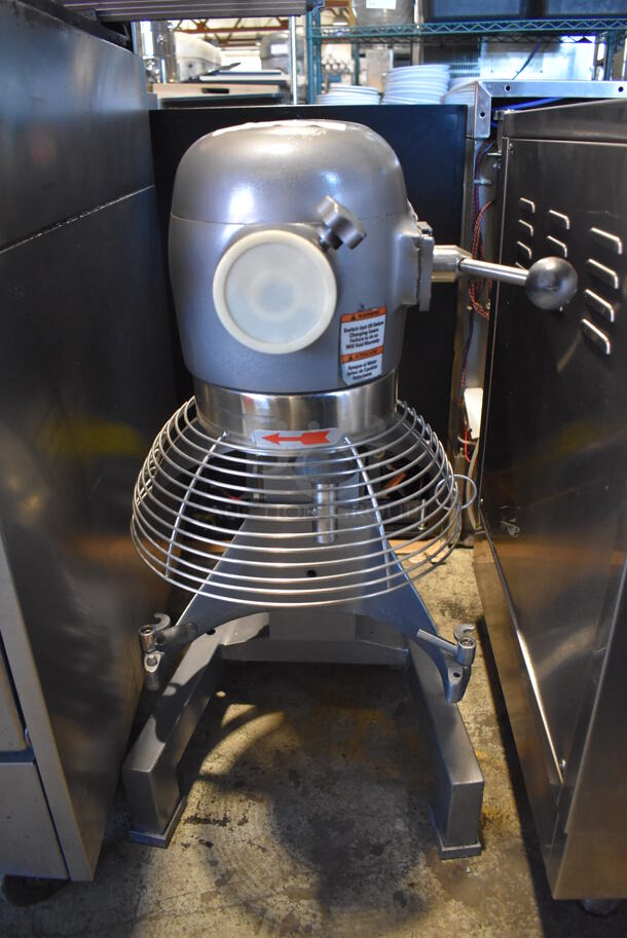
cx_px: 314
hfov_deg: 48.0
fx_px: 704
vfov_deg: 67.3
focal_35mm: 27
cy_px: 469
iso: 3200
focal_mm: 18
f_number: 3.5
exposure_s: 1/125
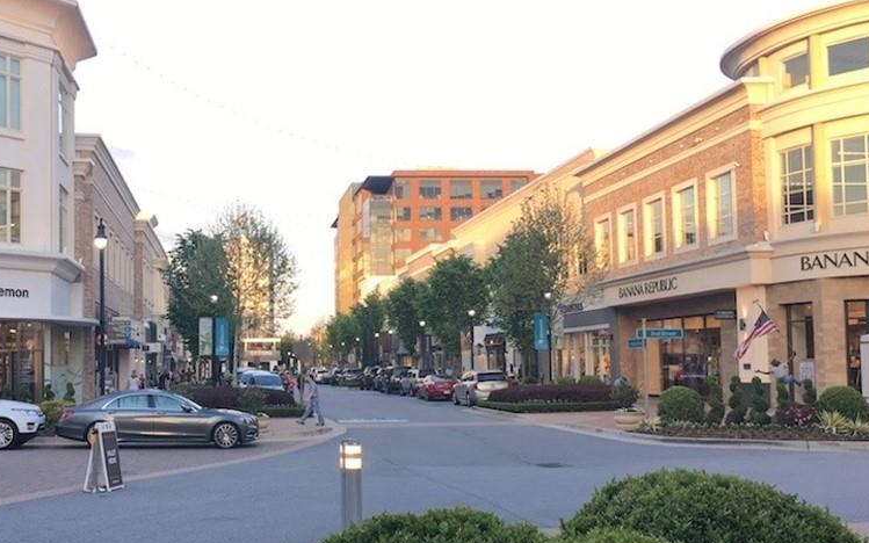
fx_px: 995
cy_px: 316
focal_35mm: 42
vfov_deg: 30.5
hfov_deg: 46.7
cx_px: 317
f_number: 2.2
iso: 32
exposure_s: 1/120
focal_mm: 4.15
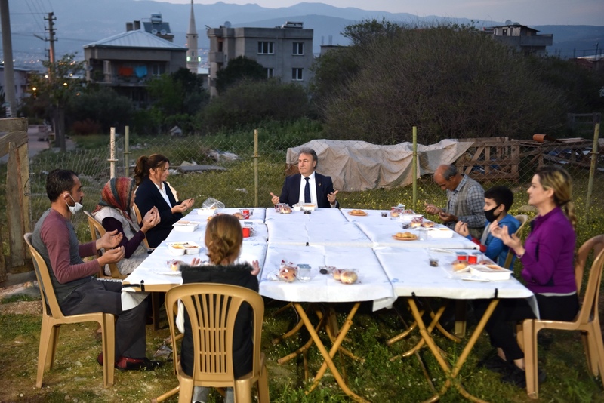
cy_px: 202
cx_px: 302
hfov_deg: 41.1
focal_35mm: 48
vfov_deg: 28.1
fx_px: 806
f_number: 2.8
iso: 1000
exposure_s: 1/125
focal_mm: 48
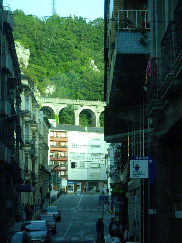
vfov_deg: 17.3
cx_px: 91
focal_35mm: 114
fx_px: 799
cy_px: 122
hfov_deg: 13.0
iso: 200
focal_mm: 18.6
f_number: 5.2
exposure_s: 1/30
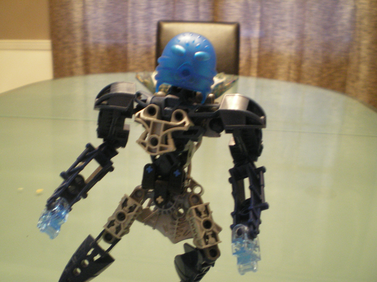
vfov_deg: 37.7
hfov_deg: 49.0
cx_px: 188
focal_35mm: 38
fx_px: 414
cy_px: 141
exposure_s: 1/8
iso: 400
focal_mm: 6.3
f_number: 3.1
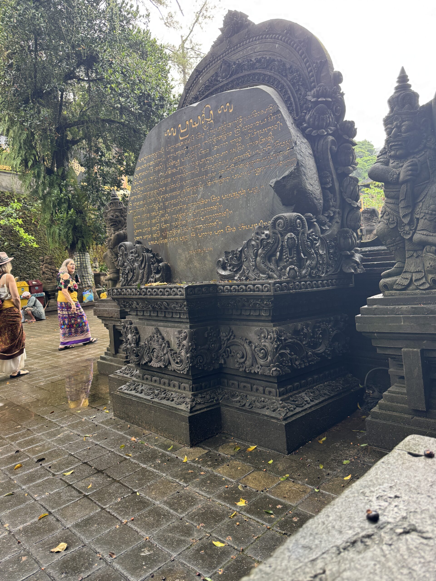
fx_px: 403
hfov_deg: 56.8
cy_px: 290
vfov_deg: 71.6
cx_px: 218
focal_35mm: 24
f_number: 1.78
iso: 160
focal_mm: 6.76
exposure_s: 1/121
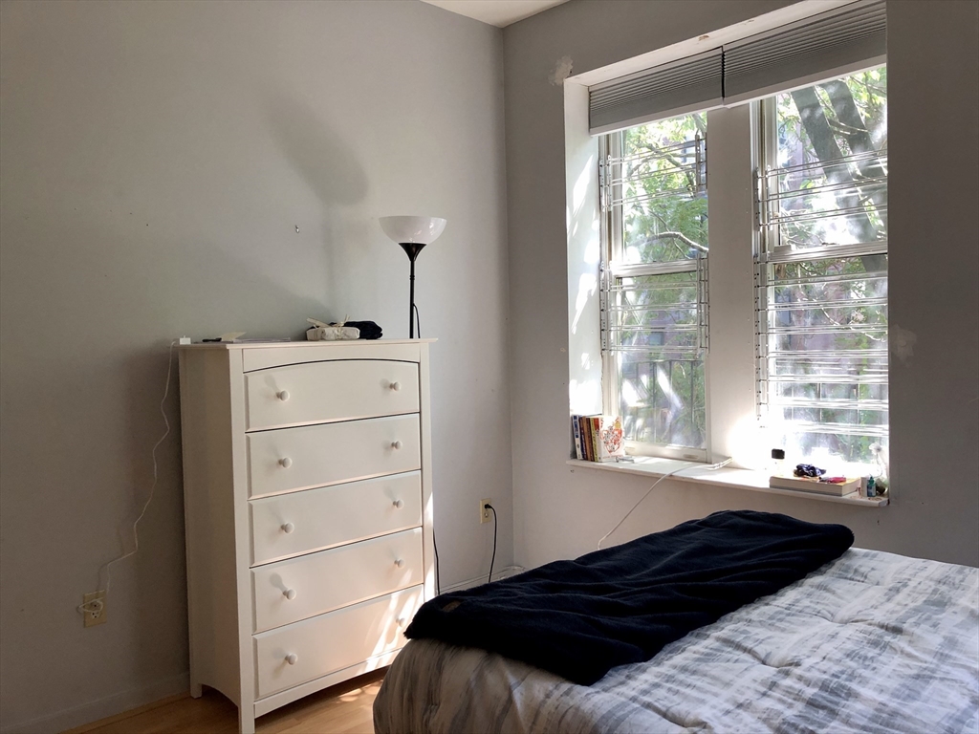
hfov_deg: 63.4
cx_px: 490
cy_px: 367
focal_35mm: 28
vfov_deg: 49.7
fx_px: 792
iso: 25
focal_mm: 4
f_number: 1.8
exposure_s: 1/40
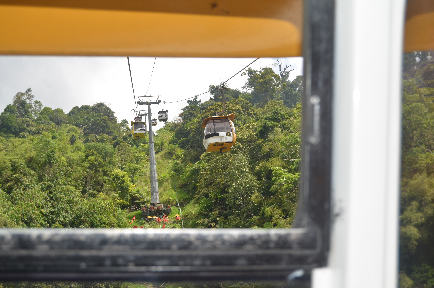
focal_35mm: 42
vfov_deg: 31.8
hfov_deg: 46.5
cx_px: 217
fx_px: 505
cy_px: 144
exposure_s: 1/200
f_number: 5.6
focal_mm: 28
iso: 100
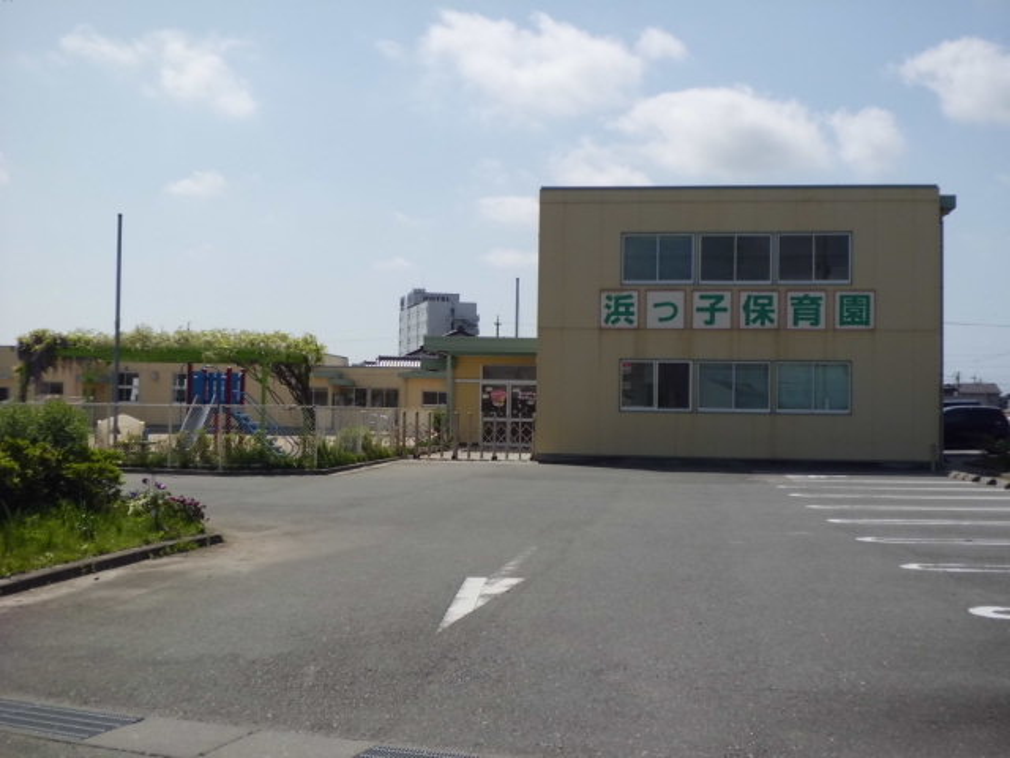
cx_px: 505
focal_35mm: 47
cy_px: 379
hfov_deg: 40.4
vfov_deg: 30.9
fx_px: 1371
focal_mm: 8.3
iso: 64
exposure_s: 1/200
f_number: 9.6
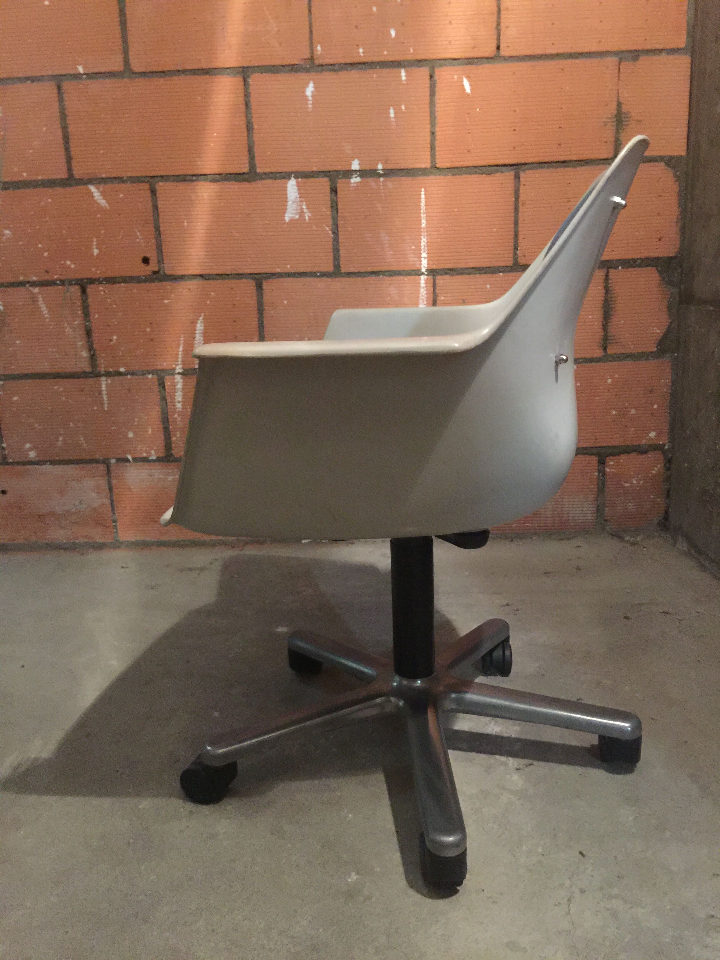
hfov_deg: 48.2
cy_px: 480
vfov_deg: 61.7
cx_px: 360
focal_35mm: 29
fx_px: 804
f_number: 2.2
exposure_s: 1/4
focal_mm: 4.15
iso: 125
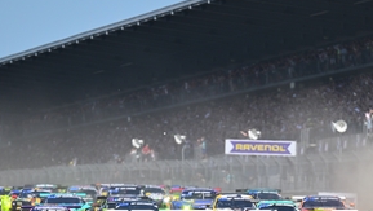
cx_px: 231
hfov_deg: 4.1
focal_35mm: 522
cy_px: 224
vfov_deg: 2.3
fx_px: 5166
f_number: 2.8
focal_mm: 240
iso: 200
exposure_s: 1/5000
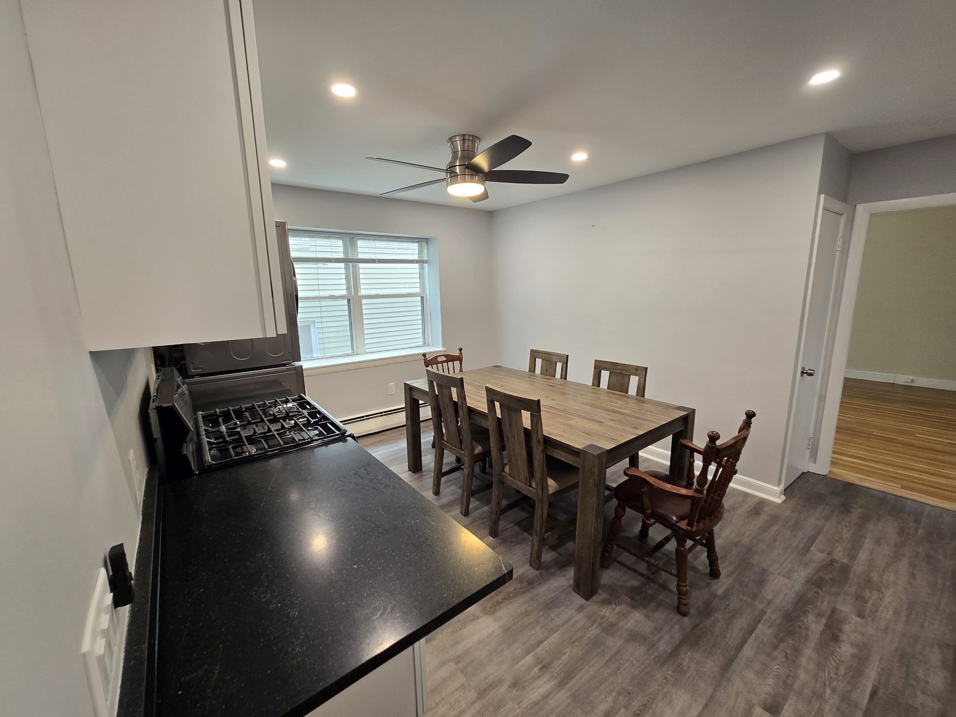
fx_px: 359
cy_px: 358
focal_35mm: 13
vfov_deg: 89.9
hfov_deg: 106.2
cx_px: 478
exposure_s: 1/60
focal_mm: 2.2
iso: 125
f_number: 2.2
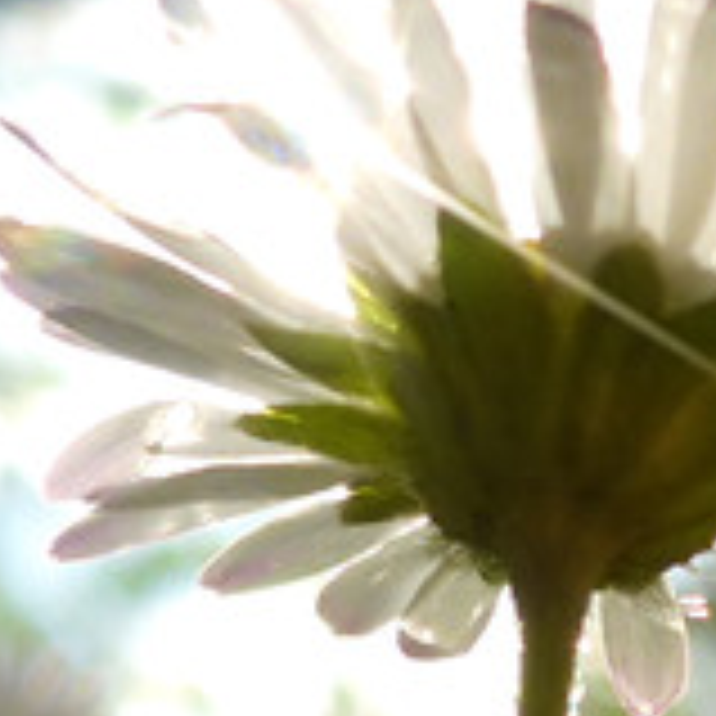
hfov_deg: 7.5
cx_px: 248
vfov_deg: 7.5
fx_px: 5453
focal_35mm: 233
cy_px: 457
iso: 80
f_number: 3.3
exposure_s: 1/640
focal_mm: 4.9
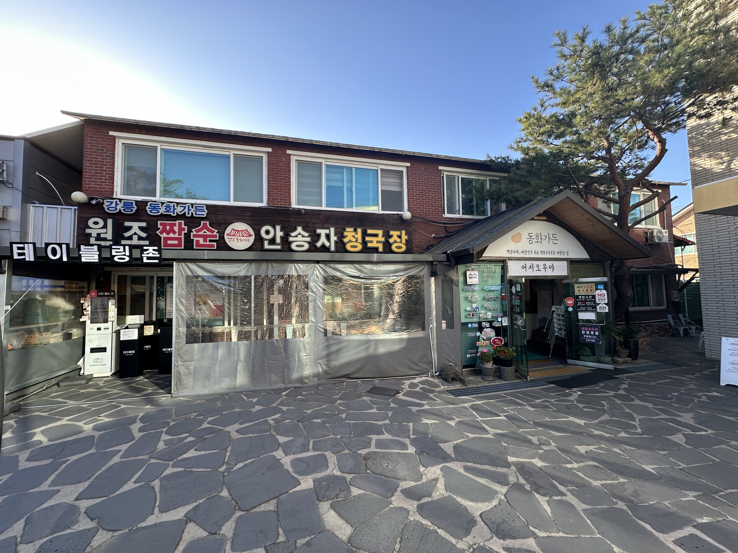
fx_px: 298
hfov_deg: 102.1
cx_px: 369
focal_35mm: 14
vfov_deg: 85.7
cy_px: 276
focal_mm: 2.22
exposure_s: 1/262
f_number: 2.2
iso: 40
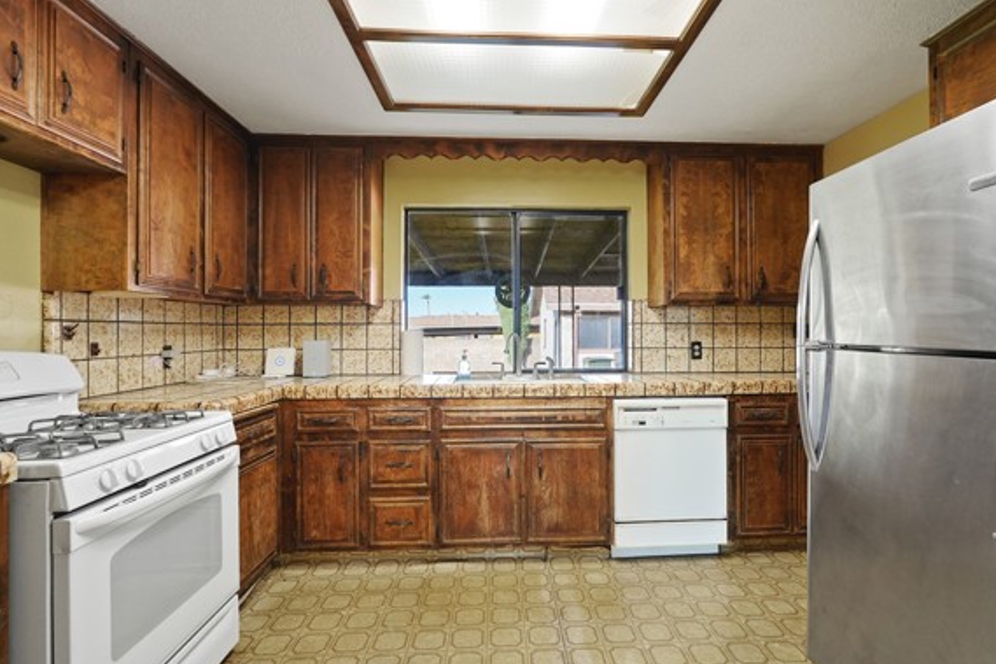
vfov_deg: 67.3
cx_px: 527
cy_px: 346
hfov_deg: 89.9
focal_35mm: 18
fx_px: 498
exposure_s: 1/15
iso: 250
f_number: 4
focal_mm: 16
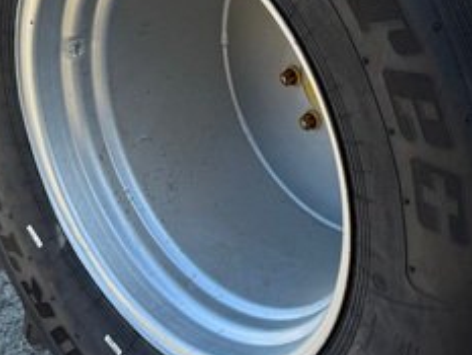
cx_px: 403
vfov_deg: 21.7
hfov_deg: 28.1
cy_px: 81
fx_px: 914
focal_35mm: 67
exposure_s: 1/637
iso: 80
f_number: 1.78
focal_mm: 6.76
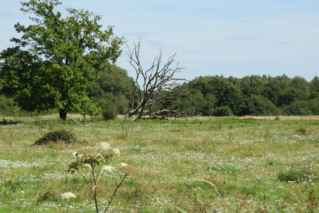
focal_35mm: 141
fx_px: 1249
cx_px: 160
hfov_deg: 14.6
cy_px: 119
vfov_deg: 9.7
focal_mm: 24.2
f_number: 5
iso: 100
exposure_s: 1/500
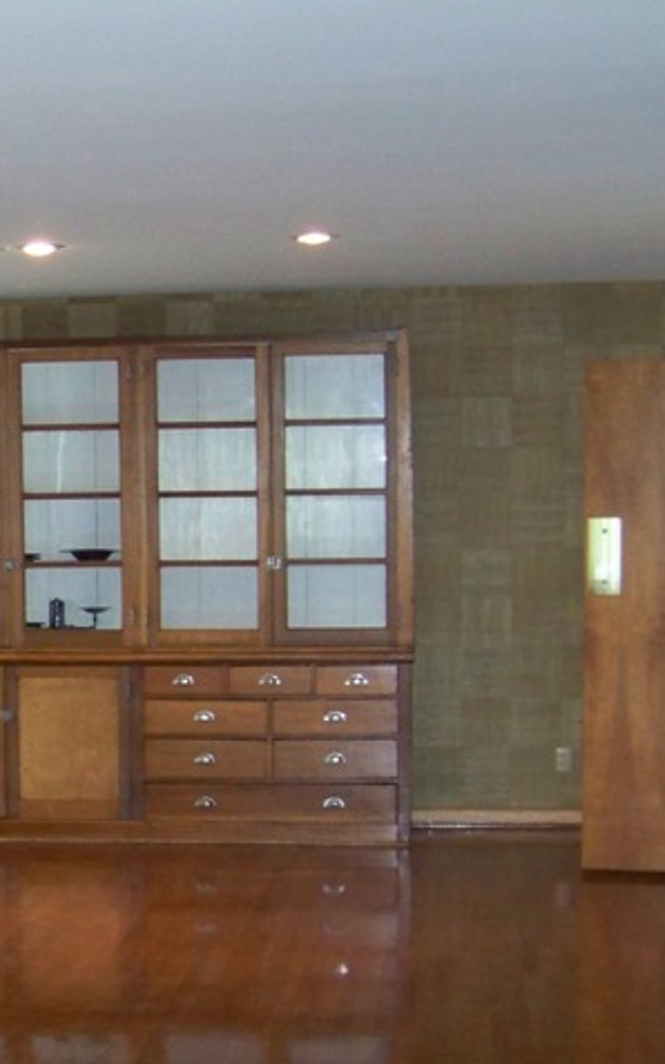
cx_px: -116
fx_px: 2379
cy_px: 756
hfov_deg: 15.4
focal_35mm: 82
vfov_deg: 25.0
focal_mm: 5.85
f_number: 2.8
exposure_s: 1/30
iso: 200
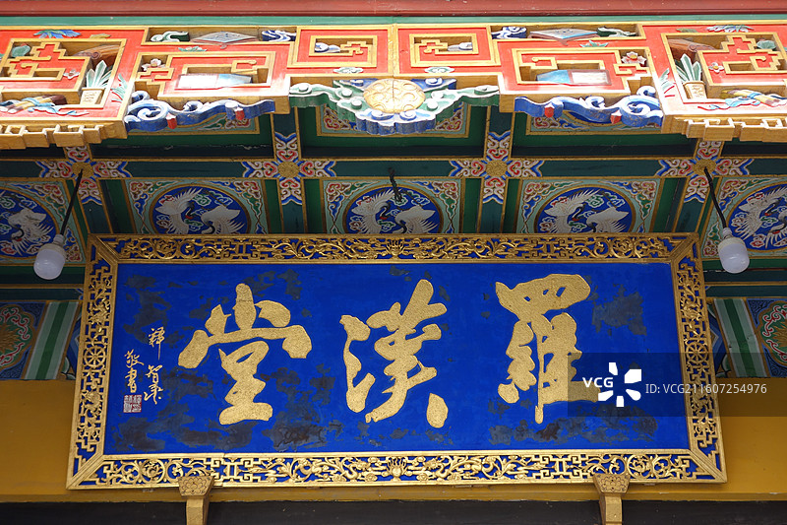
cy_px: 262
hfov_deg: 41.9
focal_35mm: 47
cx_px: 394
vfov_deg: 28.6
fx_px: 1027
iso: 125
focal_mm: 17.4
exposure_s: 1/80
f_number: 3.2
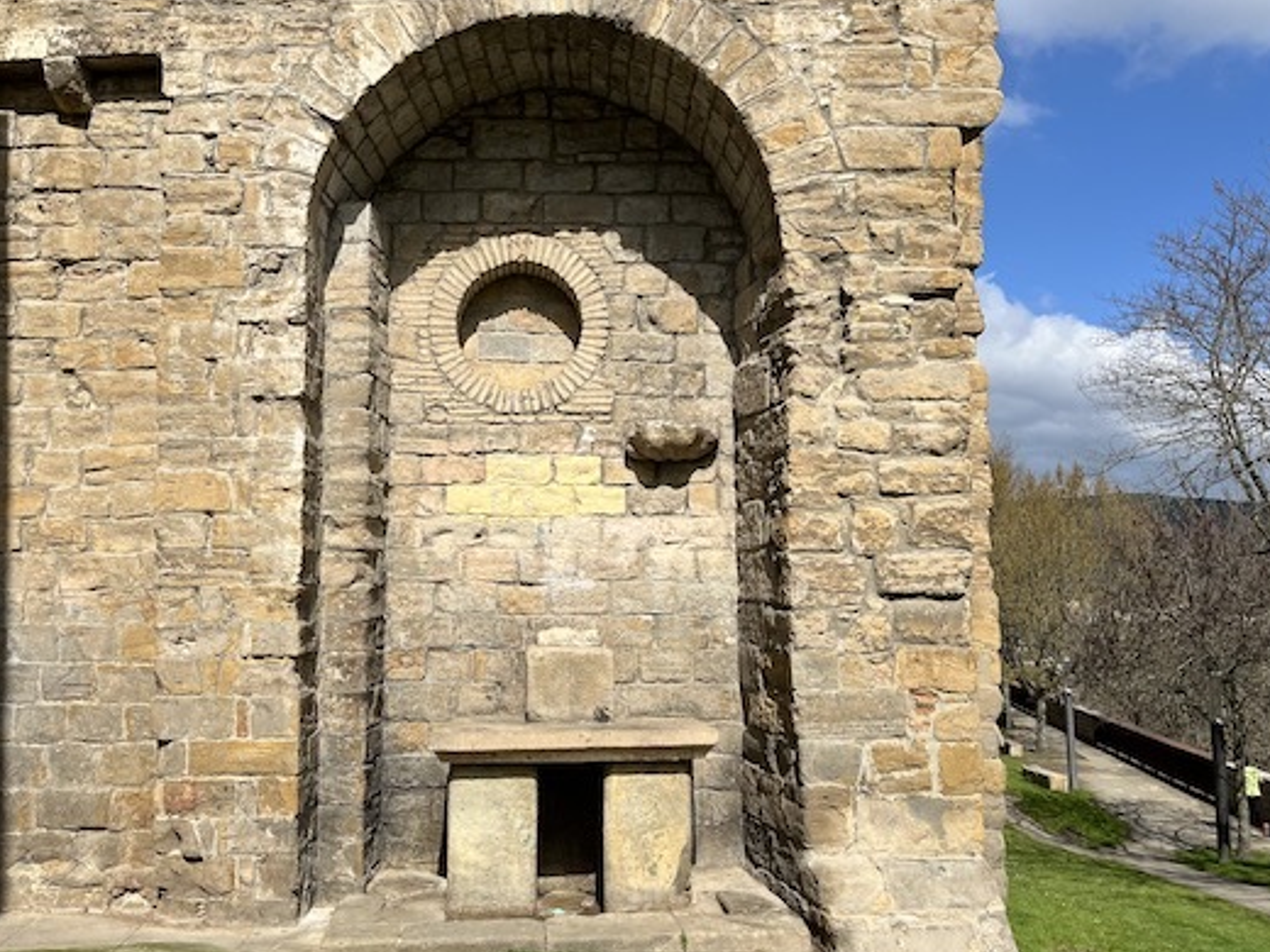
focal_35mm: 30
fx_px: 1101
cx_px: 554
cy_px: 491
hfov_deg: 59.8
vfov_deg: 46.8
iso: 50
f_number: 1.6
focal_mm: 5.1
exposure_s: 1/5556
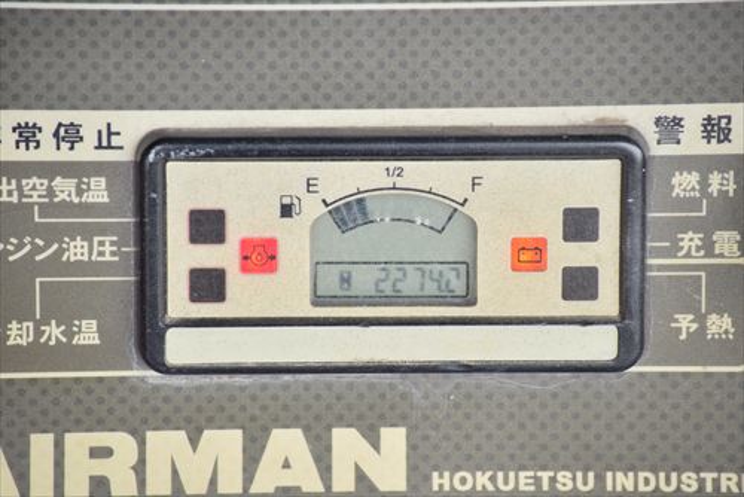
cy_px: 248
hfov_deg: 8.1
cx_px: 372
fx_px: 5273
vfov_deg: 5.4
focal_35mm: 255
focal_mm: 170
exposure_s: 1/320
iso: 1250
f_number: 6.3
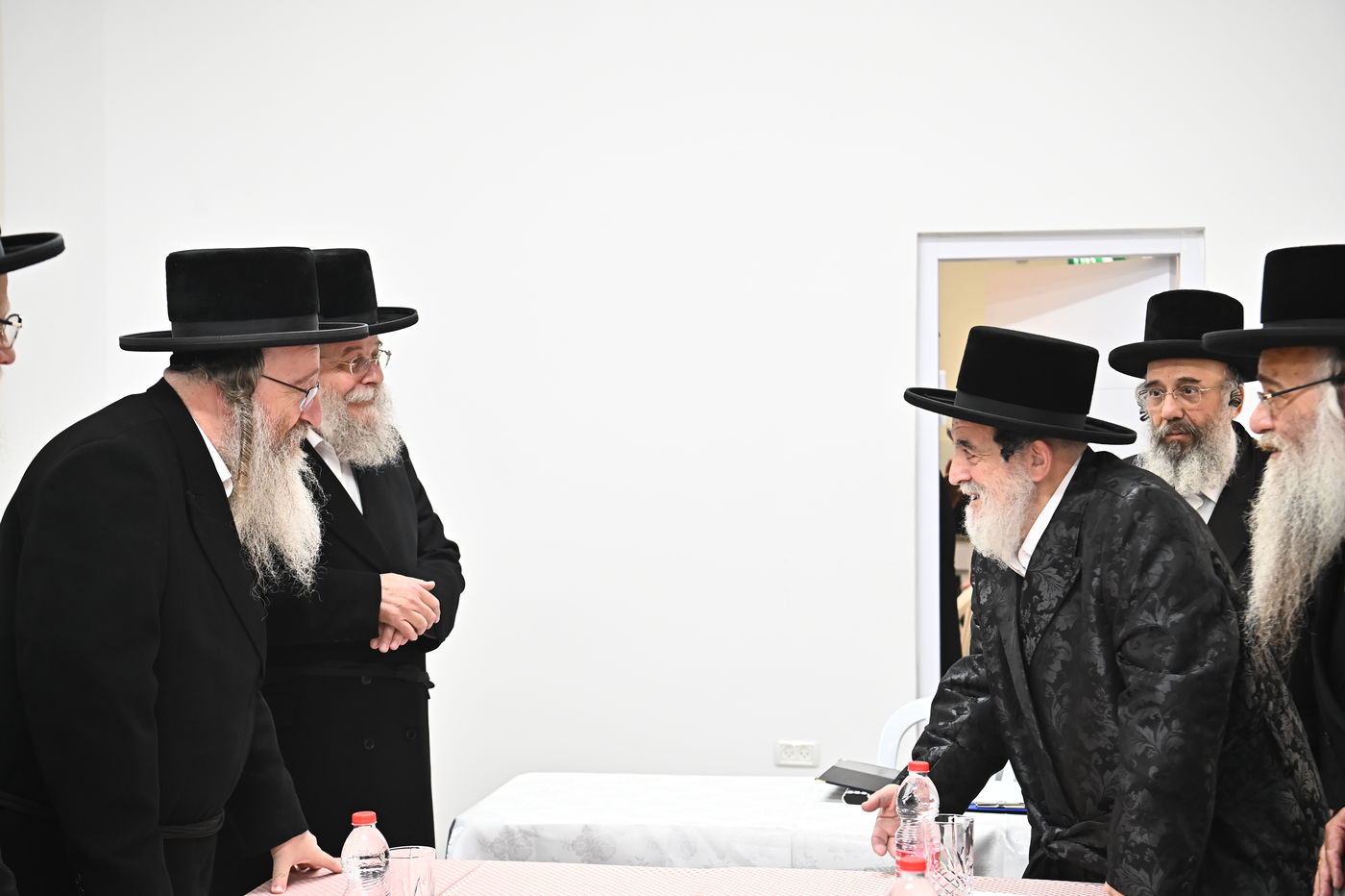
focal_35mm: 60
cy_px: 448
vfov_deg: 22.6
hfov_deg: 33.4
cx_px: 672
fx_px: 2241
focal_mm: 60
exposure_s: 1/200
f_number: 5
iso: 2500
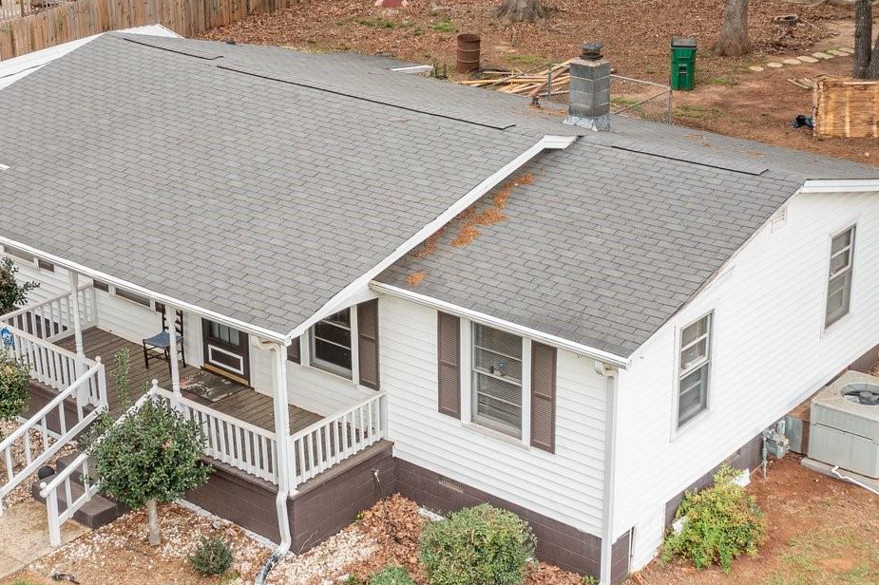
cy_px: 233
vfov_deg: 21.9
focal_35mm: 62
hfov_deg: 32.4
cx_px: 468
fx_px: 1513
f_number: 3.5
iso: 100
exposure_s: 1/80
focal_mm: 10.26
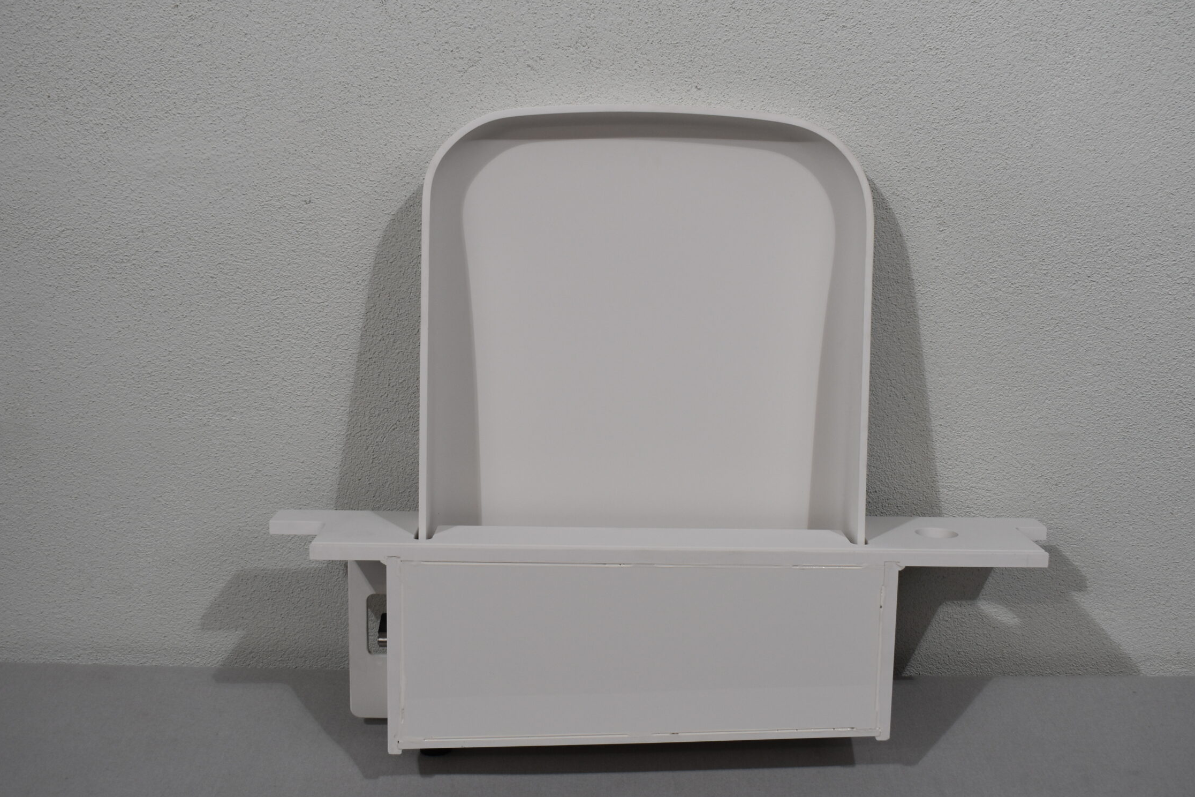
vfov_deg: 33.7
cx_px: 622
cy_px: 396
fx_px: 1314
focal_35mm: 40
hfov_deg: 48.9
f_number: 5.6
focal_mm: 23
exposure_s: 1/125
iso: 250
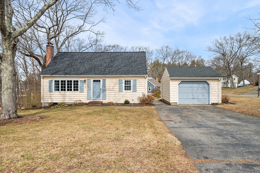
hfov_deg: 74.9
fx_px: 170
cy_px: 86
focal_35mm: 24
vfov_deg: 54.1
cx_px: 130
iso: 400
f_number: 8
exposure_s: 1/640
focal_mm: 23.5
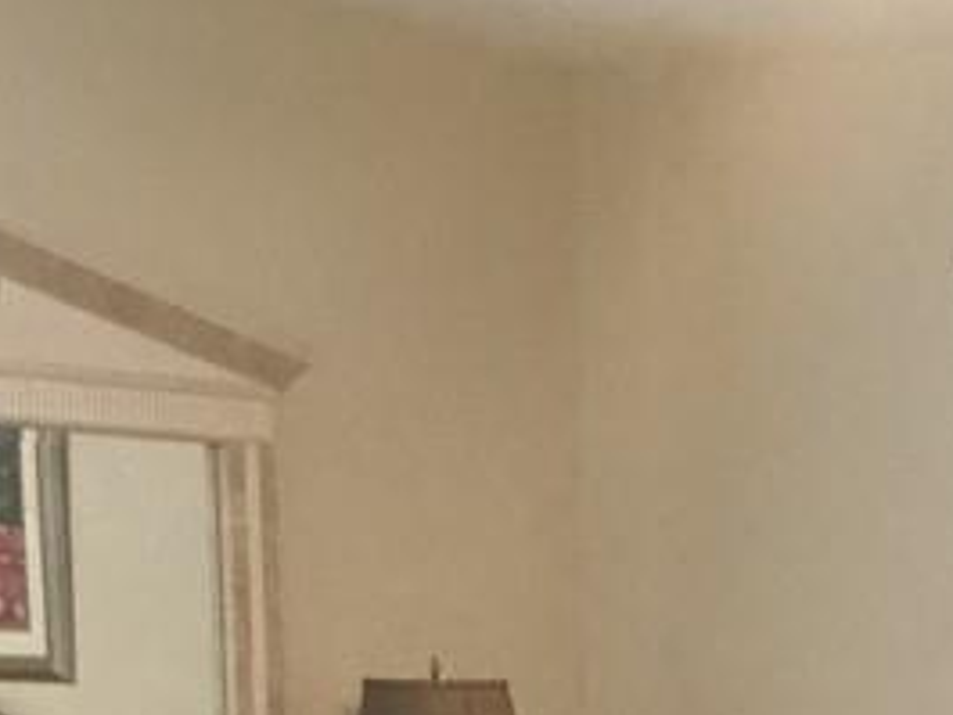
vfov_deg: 12.4
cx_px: 1406
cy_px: 1139
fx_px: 3085
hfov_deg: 16.1
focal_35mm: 112
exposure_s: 1/30
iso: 400
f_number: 1.8
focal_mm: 3
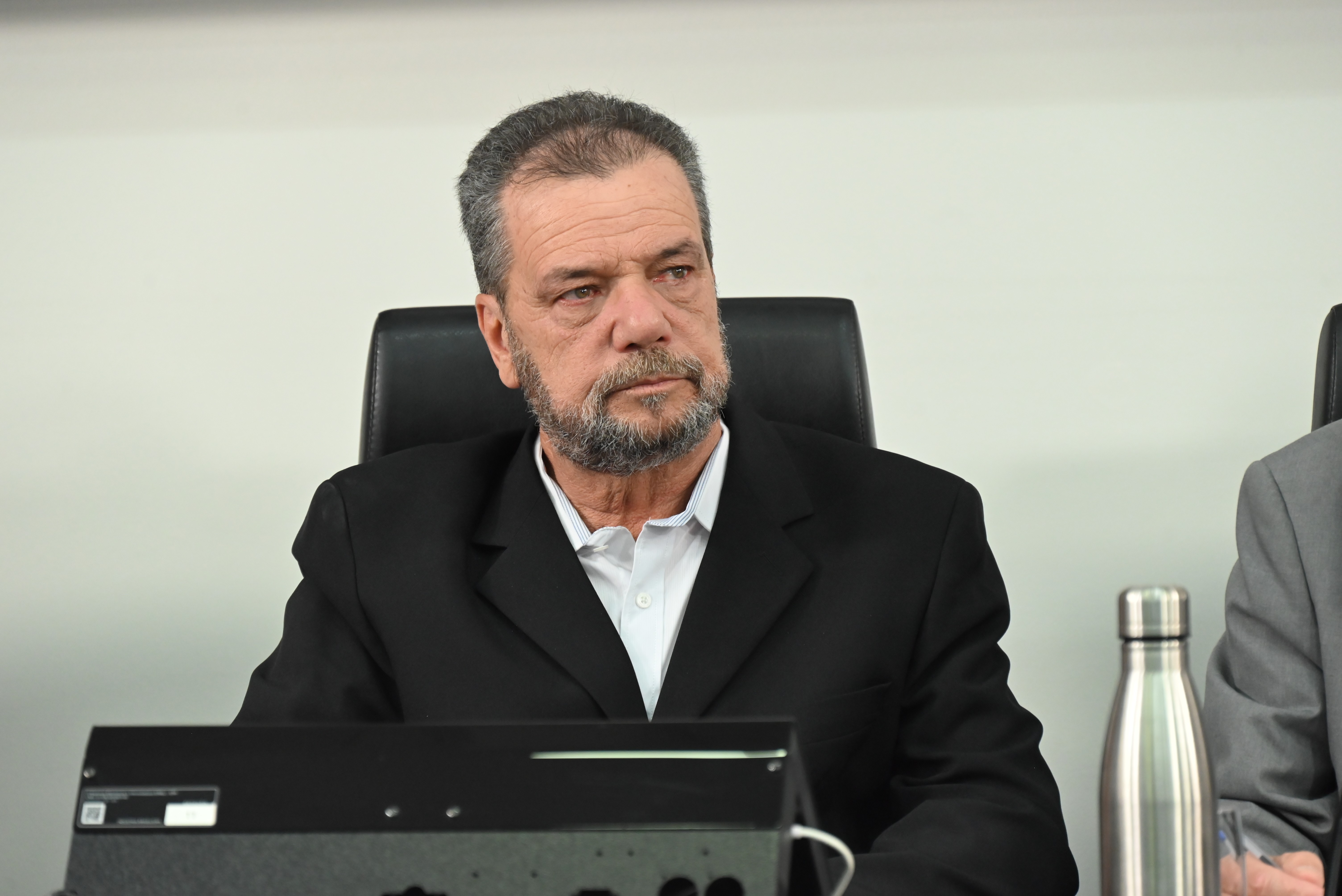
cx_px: 671
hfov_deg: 12.8
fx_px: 5966
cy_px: 448
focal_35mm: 160
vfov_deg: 8.6
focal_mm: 160
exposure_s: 1/160
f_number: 6.3
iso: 3200
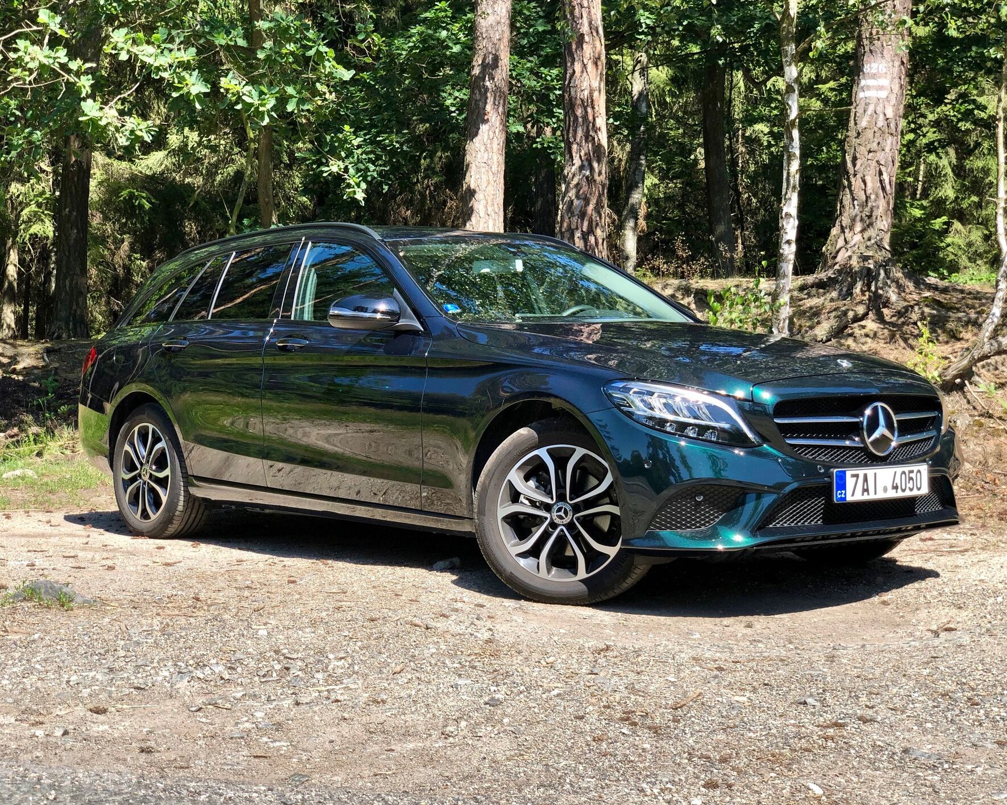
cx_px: 528
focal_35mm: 55
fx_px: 1639
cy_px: 401
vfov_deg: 27.6
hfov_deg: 34.1
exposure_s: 1/415
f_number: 2.4
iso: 16
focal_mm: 6
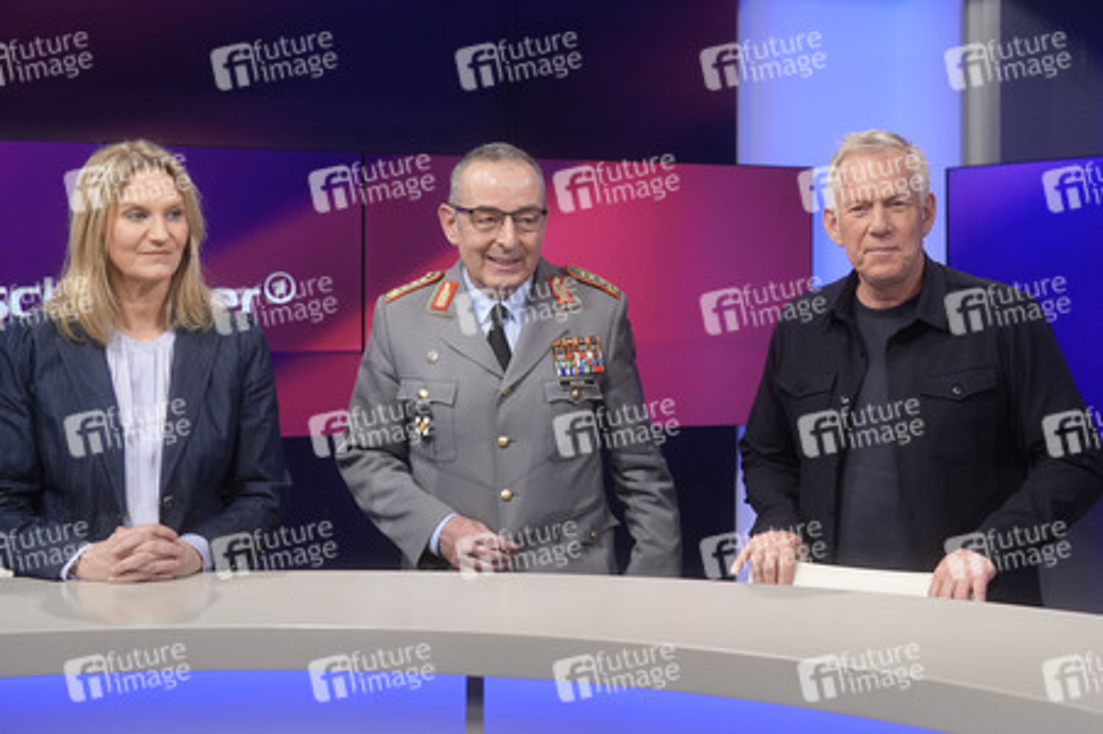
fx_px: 1378
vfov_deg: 29.8
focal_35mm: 45
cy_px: 367
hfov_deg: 43.6
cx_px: 552
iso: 640
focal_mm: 30
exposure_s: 1/200
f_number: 2.2
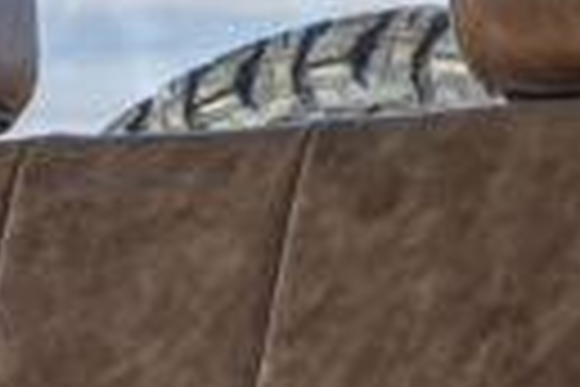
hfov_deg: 10.5
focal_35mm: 191
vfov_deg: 7.0
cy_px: 659
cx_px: -202
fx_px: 3077
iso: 100
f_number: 4
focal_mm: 24
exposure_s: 1/100
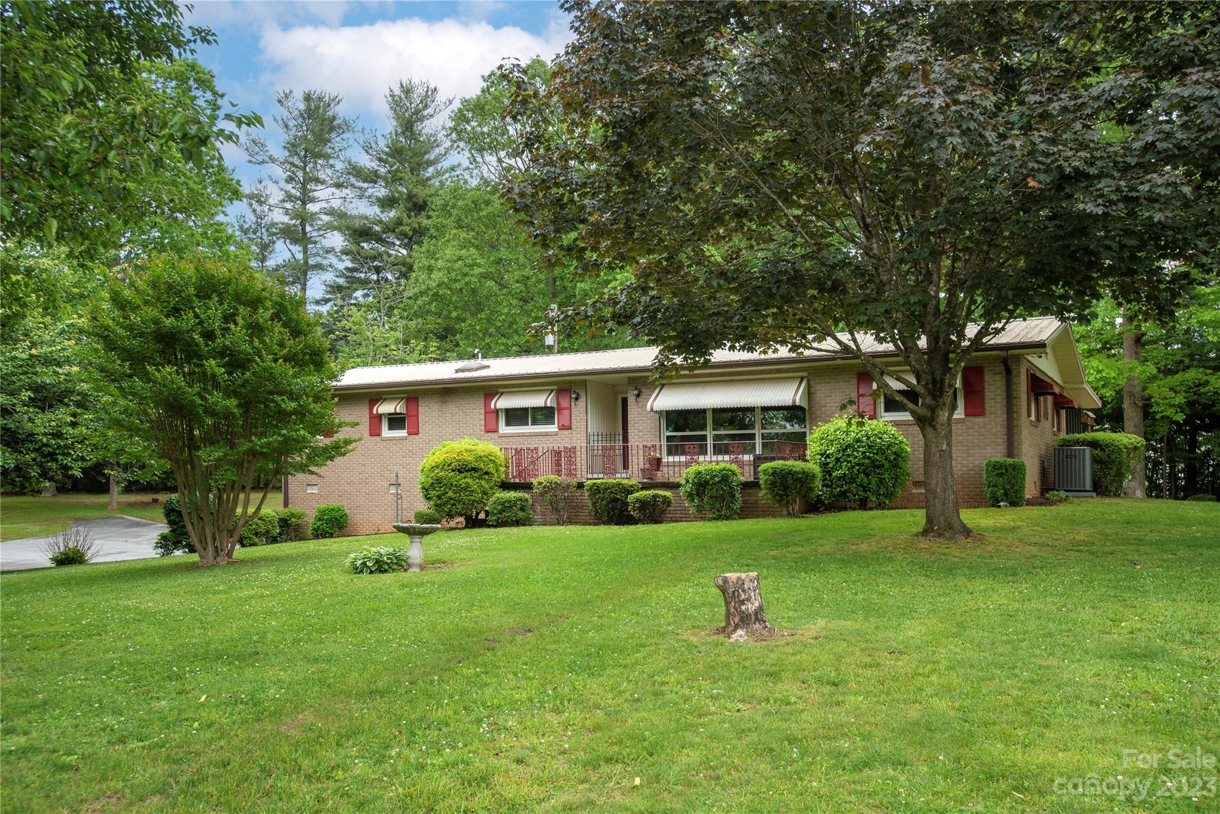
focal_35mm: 30
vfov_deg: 43.6
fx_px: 1017
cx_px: 610
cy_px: 407
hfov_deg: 61.9
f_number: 7.1
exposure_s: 1/400
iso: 320
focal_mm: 30
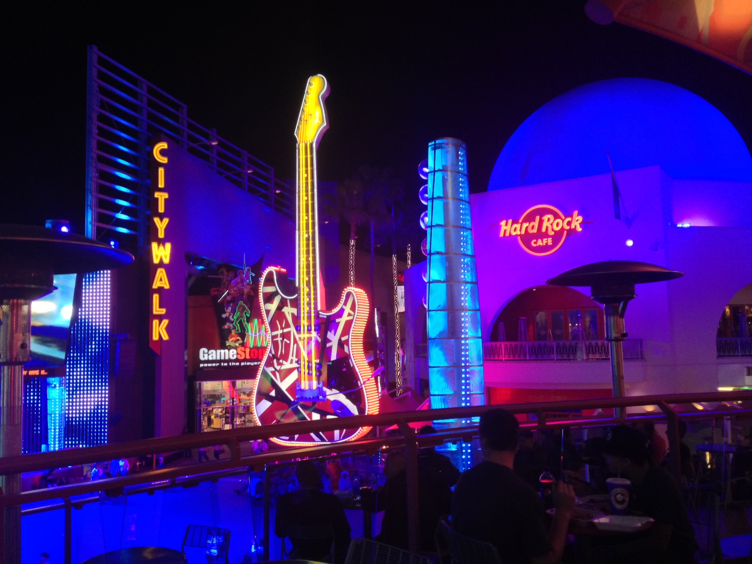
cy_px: 282
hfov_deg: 55.4
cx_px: 376
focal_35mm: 33
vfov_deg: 42.9
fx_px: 717
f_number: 2.4
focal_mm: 4.13
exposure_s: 1/20
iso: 250
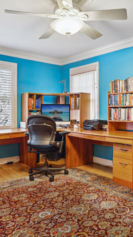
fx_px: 182
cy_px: 116
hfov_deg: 39.7
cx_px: 89
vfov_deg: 66.1
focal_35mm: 29
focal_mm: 18
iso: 200
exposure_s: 1/1.25
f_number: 8
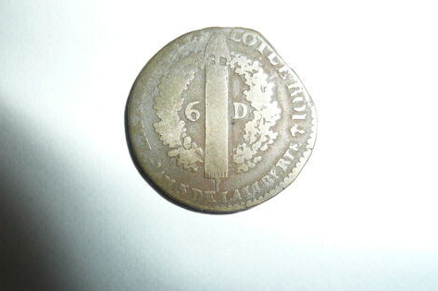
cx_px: 217
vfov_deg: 35.0
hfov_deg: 50.7
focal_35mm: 38
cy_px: 133
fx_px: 462
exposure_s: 1/30
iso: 100
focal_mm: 4.9
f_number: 3.4
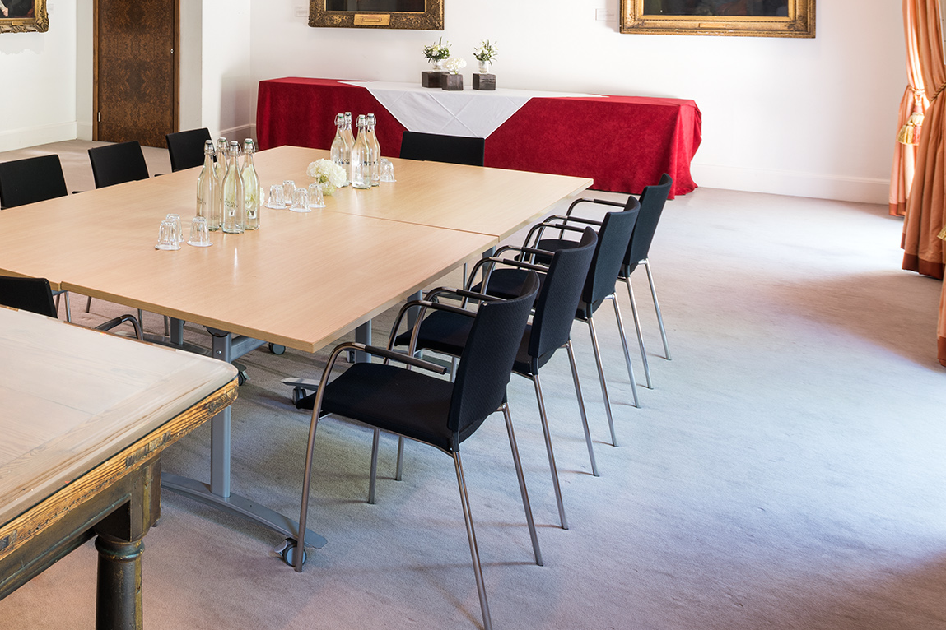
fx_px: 972
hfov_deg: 44.4
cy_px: 227
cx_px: 7
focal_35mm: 37
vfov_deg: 35.7
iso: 100
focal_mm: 17
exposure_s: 1
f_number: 11
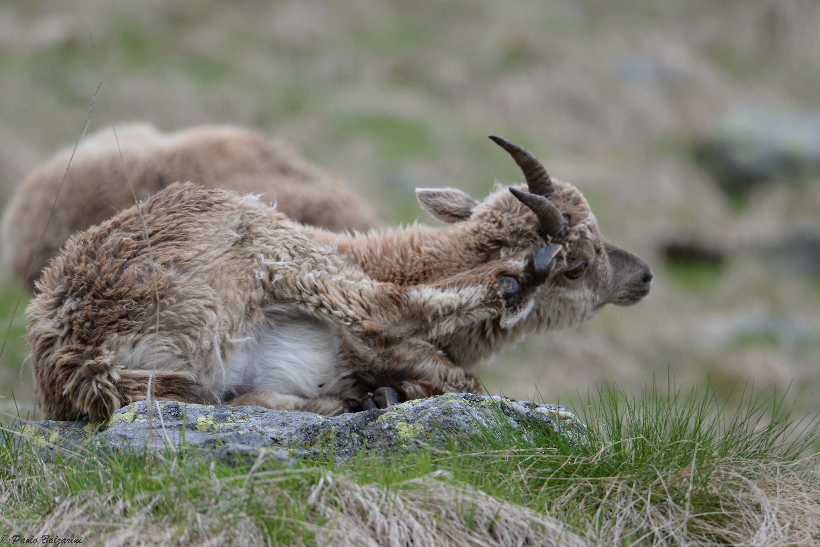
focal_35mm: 550
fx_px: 12532
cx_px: 410
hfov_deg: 3.7
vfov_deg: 2.5
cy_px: 274
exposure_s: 1/640
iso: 1000
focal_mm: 550
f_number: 8
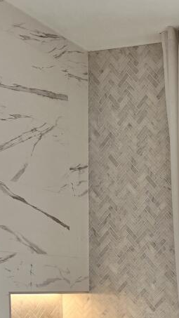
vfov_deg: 29.4
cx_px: 250
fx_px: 540
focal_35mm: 64
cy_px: 354
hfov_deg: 17.4
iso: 32
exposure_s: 1/100
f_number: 1.5
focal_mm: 5.7
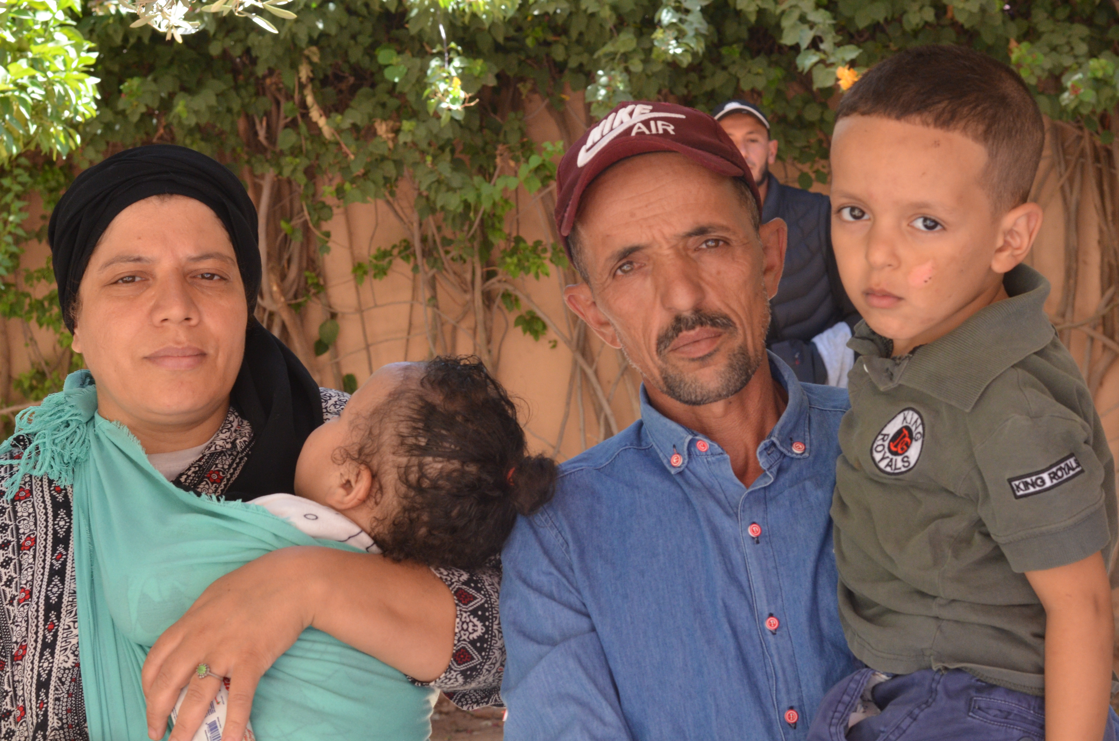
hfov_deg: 27.0
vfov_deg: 18.1
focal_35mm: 75
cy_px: 370
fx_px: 2326
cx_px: 560
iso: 1000
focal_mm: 50
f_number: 8
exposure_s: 1/250
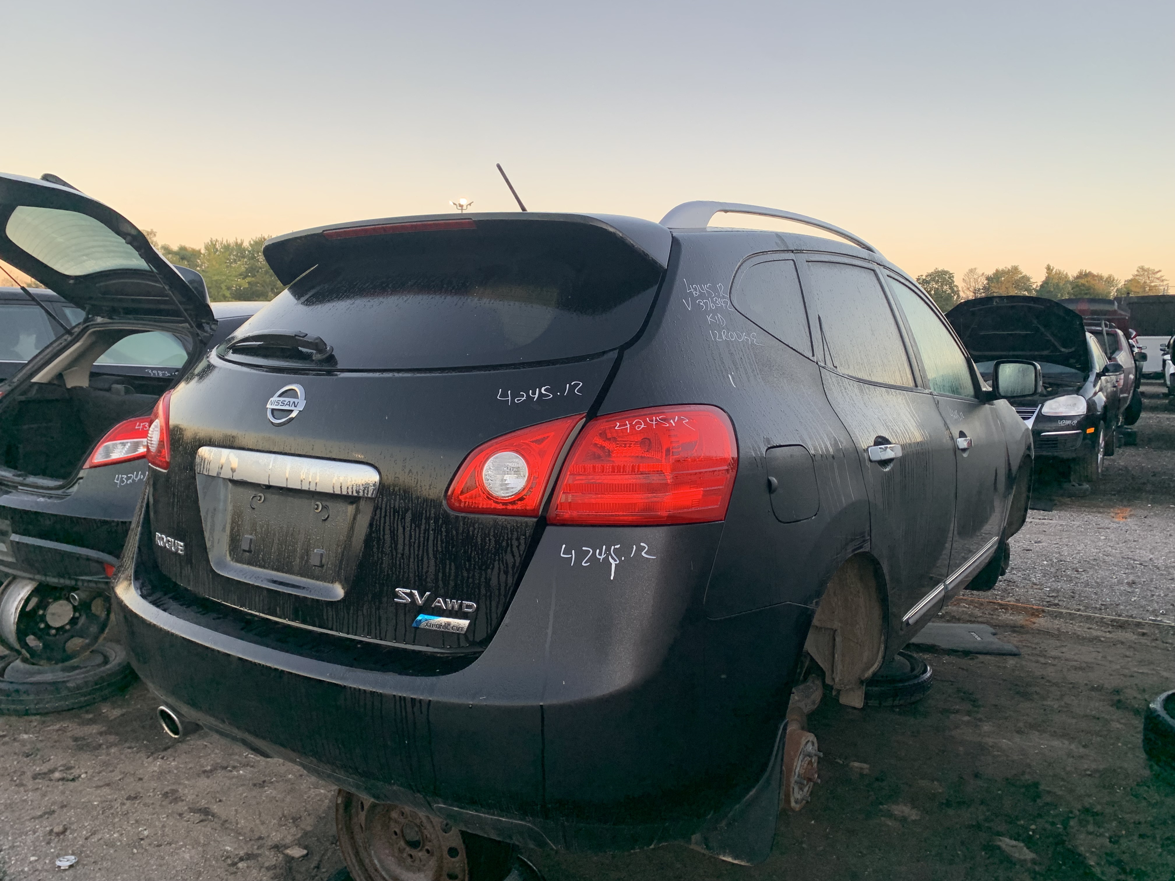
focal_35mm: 26
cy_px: 440
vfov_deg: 53.1
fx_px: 883
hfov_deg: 67.3
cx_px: 588
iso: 40
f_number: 1.8
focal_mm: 4.25
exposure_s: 1/122
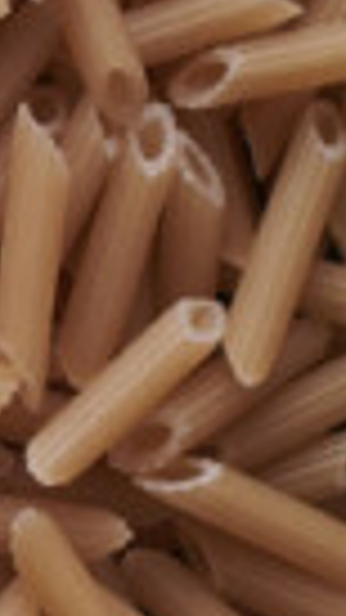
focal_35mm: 306
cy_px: 333
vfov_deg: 7.1
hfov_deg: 3.6
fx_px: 4994
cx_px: -1438
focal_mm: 50
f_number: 8
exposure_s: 1/100
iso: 160
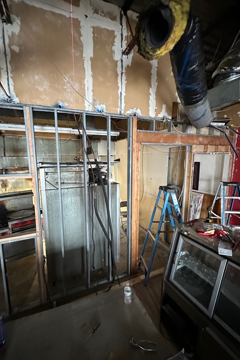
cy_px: 180
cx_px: 105
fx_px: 150
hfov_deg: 77.0
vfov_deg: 100.4
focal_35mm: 15
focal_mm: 2.22
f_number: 2.2
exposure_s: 1/40
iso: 1000
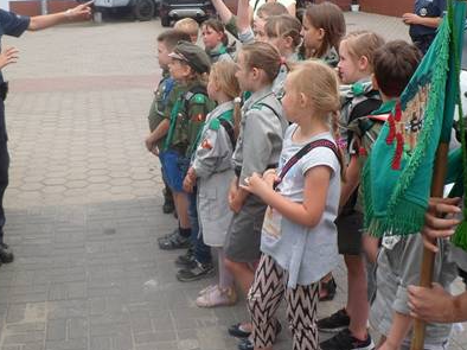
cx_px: 194
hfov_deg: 39.6
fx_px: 647
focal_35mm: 48
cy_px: 118
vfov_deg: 30.0
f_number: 3.3
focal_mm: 4.9
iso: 80
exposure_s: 1/180
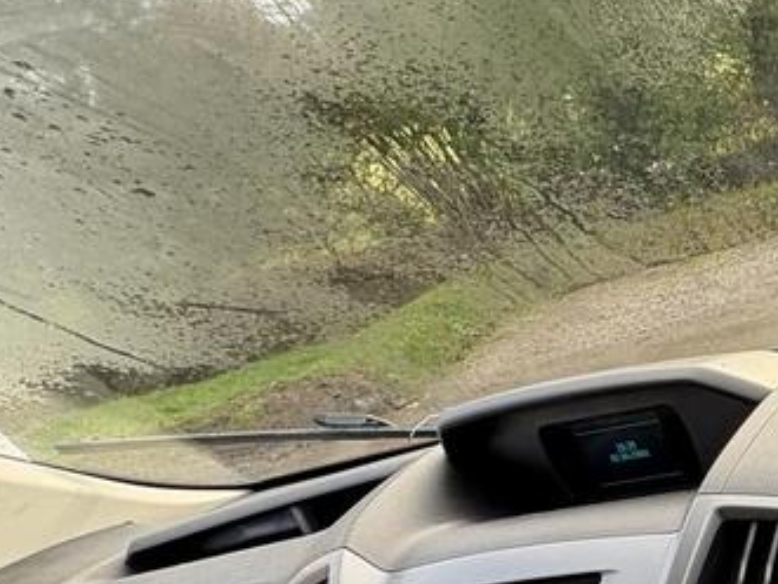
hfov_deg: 33.5
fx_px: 855
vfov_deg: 32.1
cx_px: 1042
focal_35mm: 38
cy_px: 681
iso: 160
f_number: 2.2
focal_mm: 2.22
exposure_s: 1/99
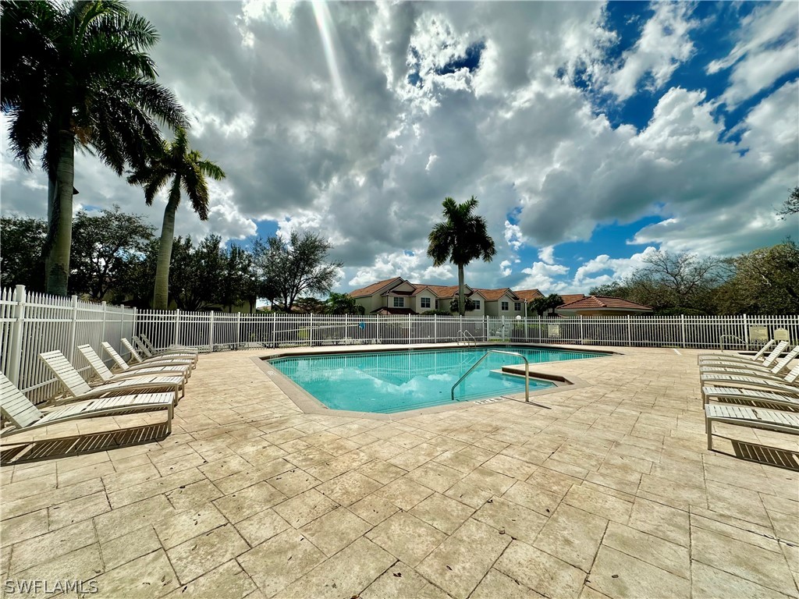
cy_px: 300
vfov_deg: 85.7
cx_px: 400
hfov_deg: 102.1
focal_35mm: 14
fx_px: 323
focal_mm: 2.22
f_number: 2.2
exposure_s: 1/5814
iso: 50
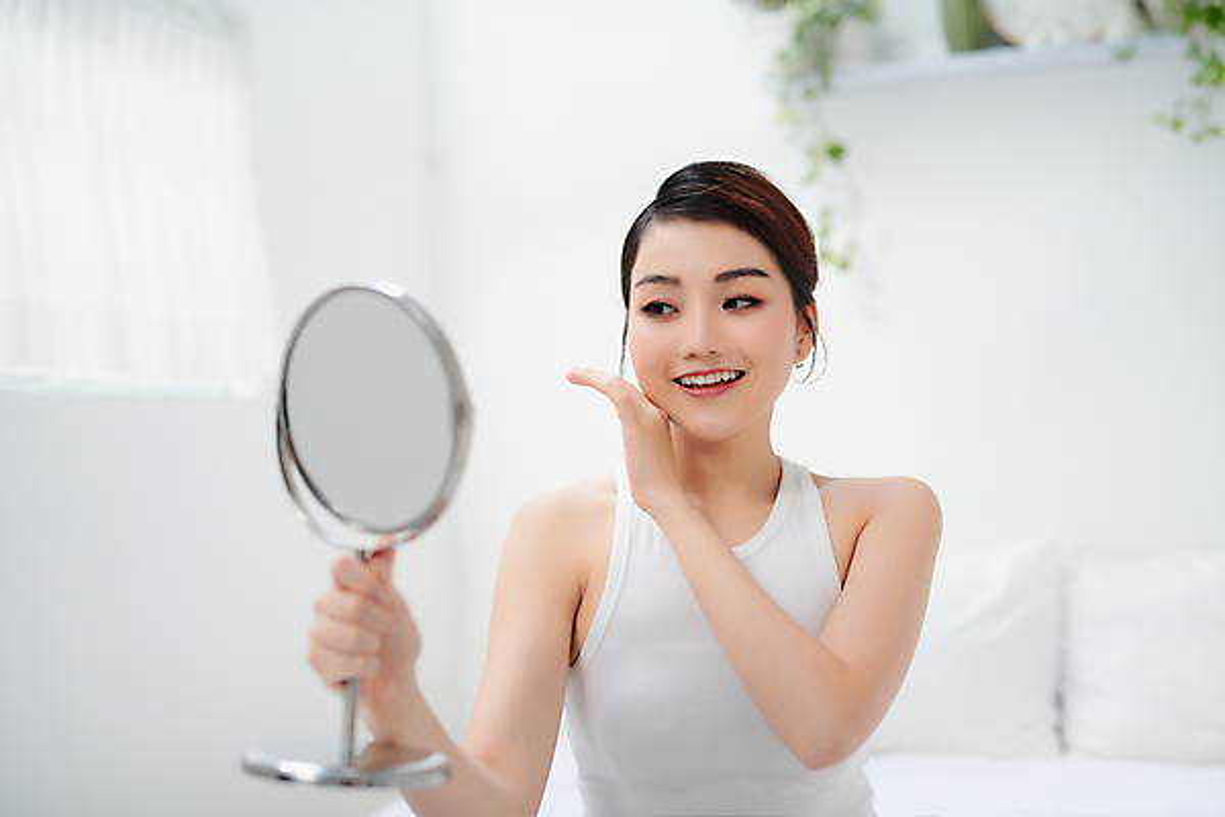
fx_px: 1701
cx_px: 612
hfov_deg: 39.6
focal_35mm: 50
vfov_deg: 27.0
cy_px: 408
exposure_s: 1/200
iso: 250
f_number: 2.2
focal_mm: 50
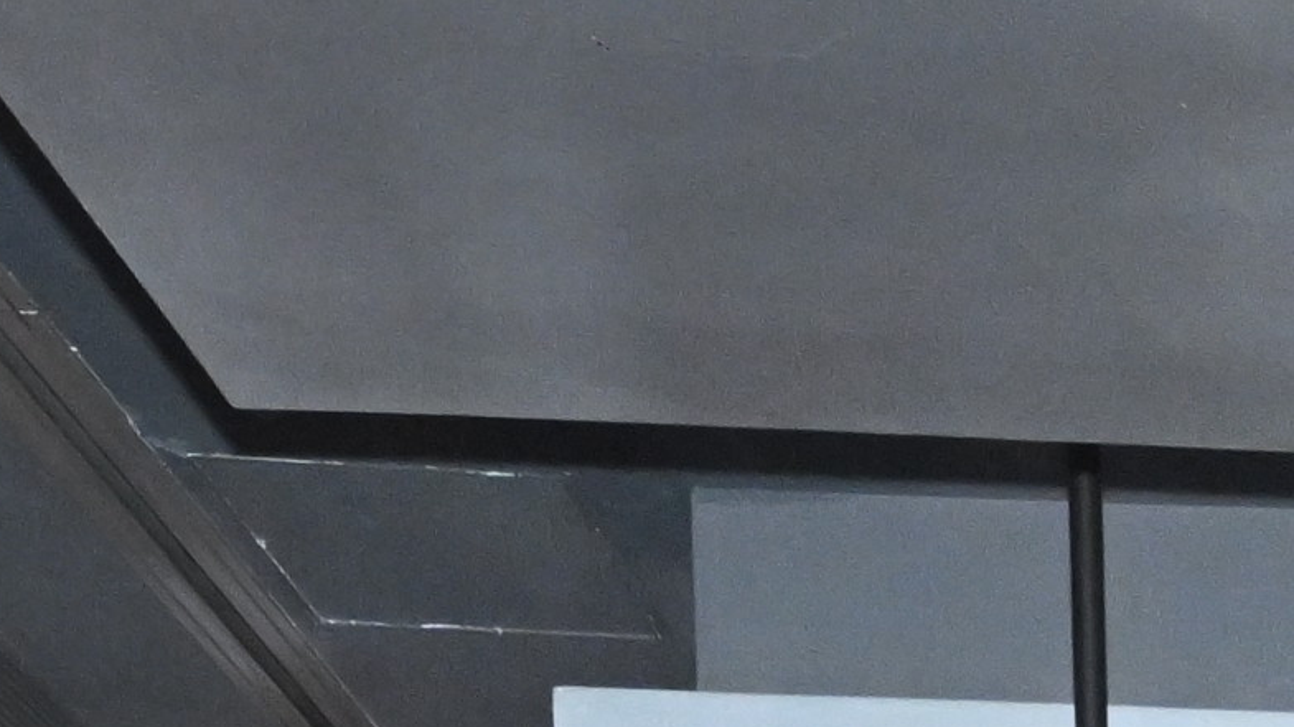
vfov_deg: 6.8
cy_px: 3164
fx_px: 4253
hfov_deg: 16.0
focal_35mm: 124
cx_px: 1861
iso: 2500
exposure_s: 1/100
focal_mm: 15
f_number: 7.1
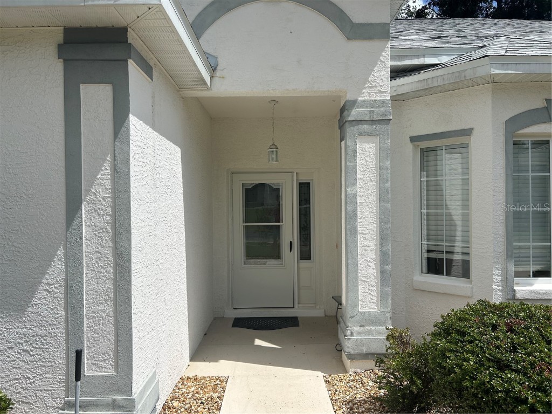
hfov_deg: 67.3
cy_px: 207
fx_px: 415
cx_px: 276
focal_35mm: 26
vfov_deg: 53.1
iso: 50
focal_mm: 5.7
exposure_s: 1/9434
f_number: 1.5
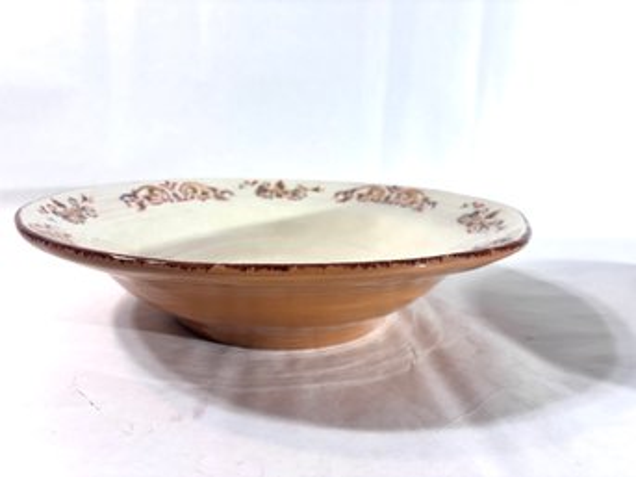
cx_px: 318
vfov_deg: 53.0
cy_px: 238
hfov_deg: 67.3
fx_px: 478
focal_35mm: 26
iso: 40
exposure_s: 1/120
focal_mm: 5.96
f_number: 1.6
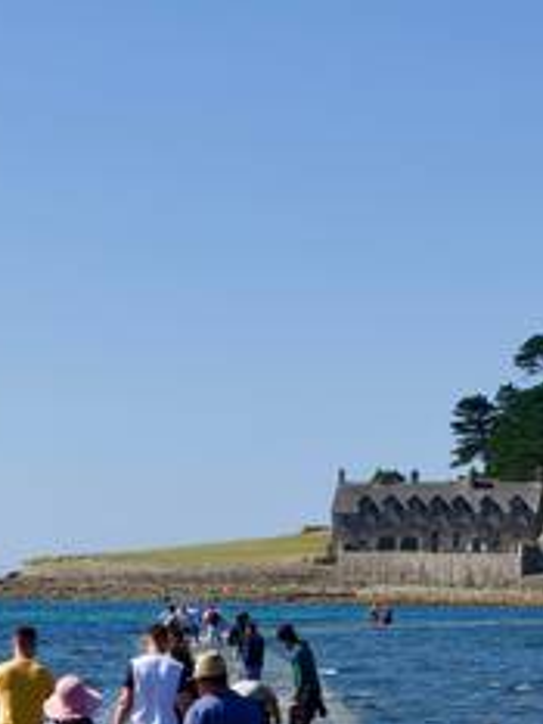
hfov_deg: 13.6
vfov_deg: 17.5
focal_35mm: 107
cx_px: -47
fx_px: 2236
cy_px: 861
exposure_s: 1/200
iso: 100
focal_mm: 24
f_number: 11
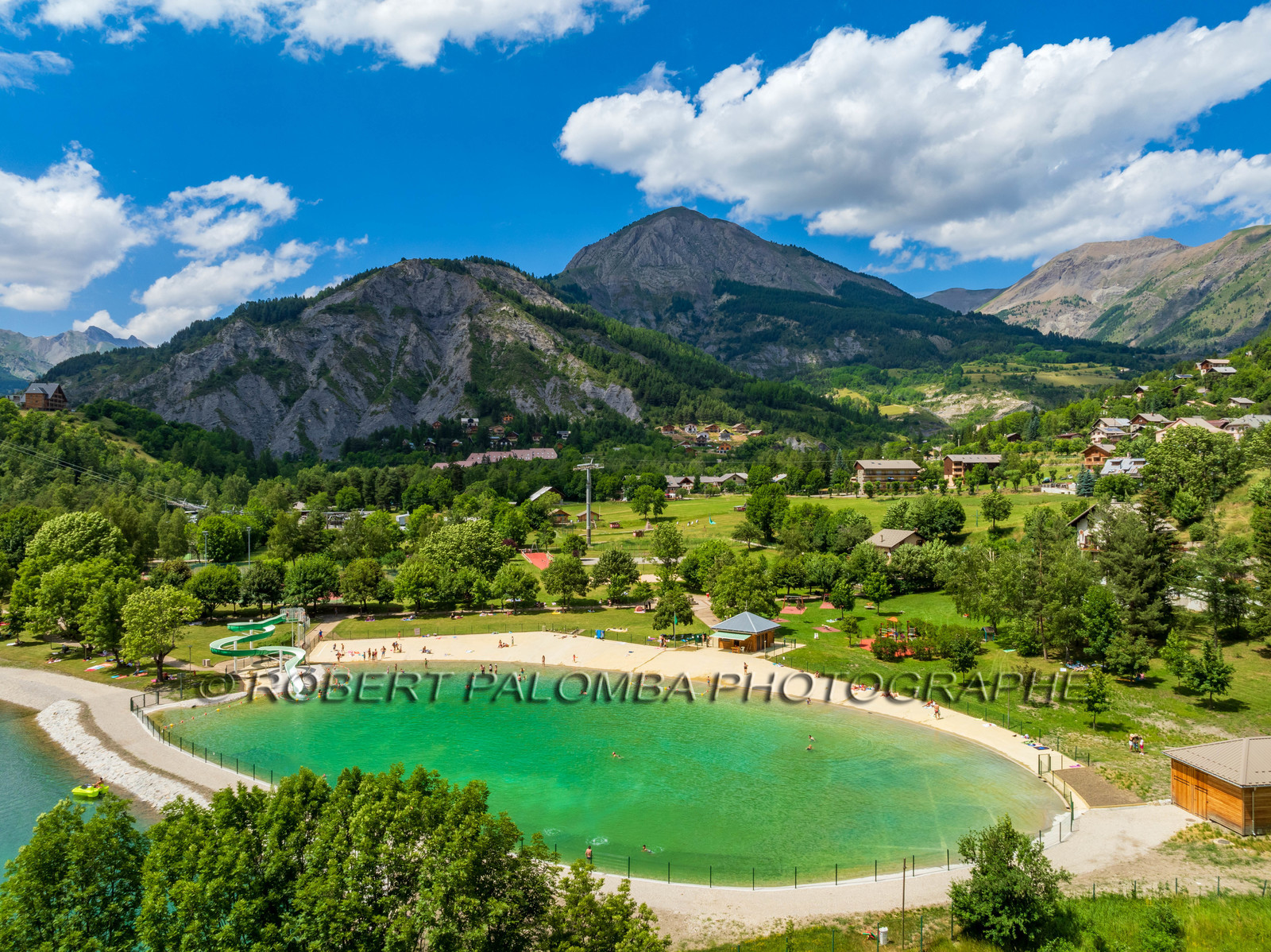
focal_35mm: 24
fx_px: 881
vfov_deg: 56.8
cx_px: 636
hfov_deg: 71.6
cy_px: 476
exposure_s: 1/160
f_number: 11
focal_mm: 12.3
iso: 100
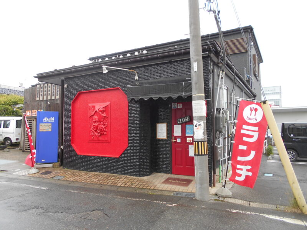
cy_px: 115
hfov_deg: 67.3
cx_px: 154
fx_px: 231
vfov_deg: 53.1
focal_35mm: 26
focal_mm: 4.6
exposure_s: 1/125
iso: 80
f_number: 3.2
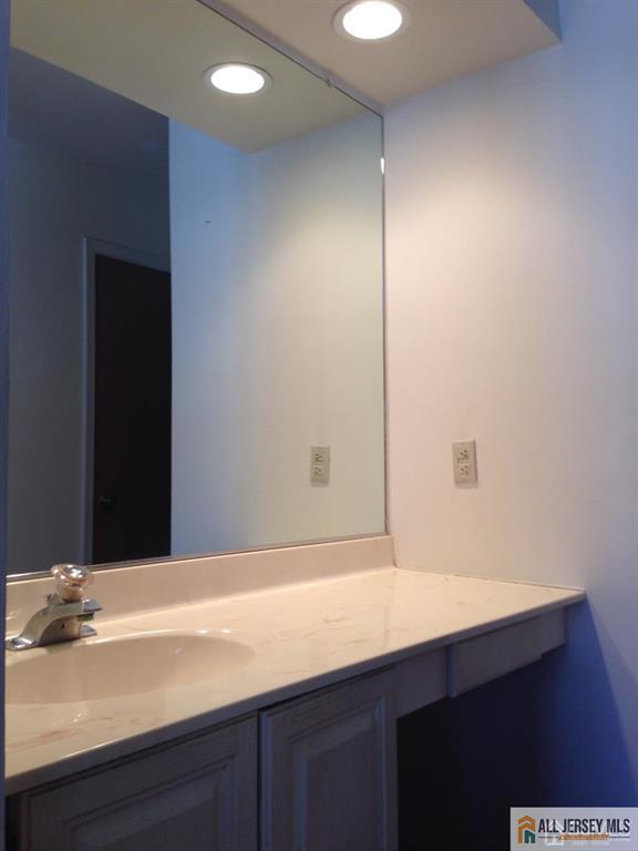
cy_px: 426
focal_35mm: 33
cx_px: 319
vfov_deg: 55.4
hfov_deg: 42.9
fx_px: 811
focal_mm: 4.12
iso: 50
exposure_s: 1/24
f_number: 2.4
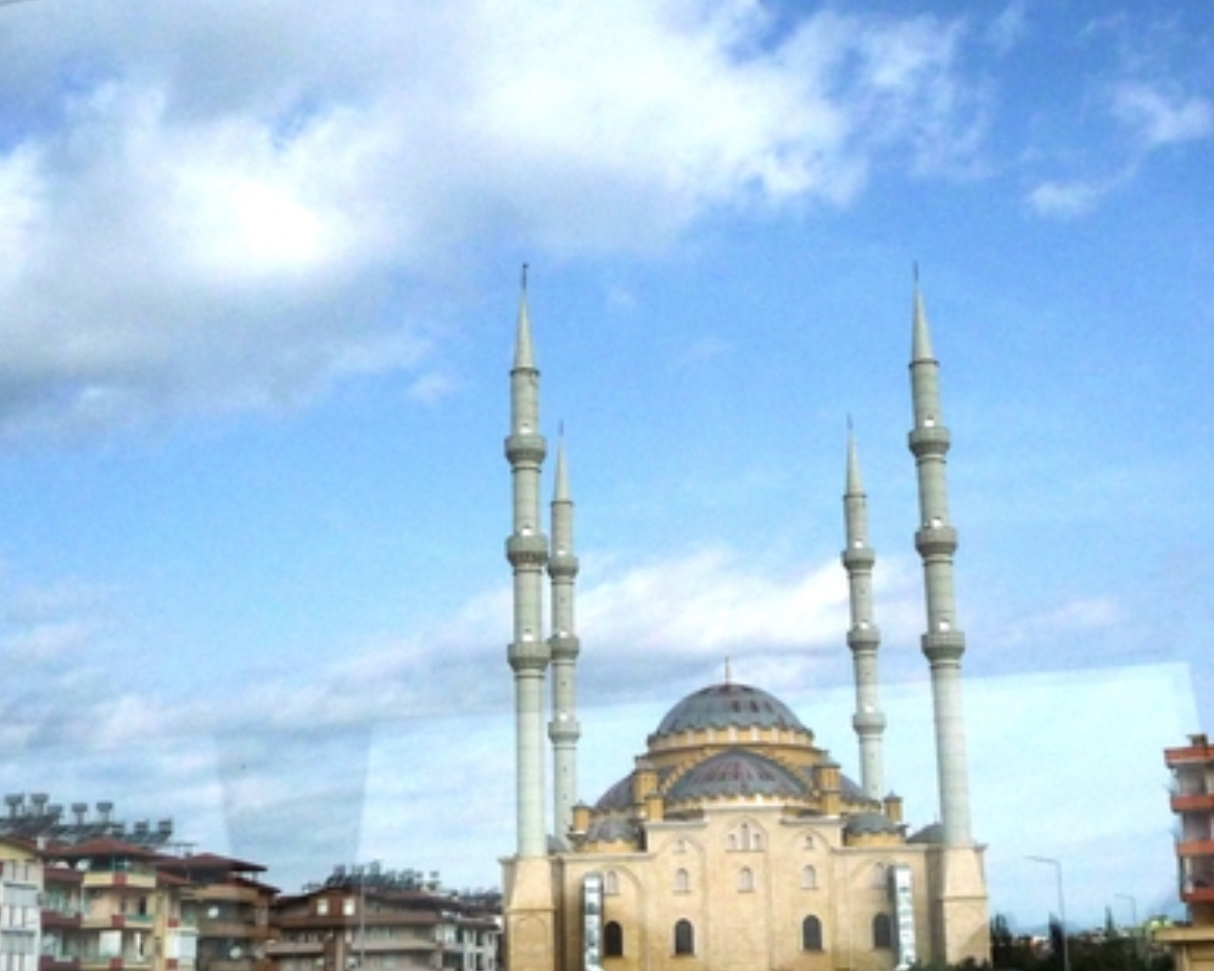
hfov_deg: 41.1
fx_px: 1617
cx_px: 675
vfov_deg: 33.2
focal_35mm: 45
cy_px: 619
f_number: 8
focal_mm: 5
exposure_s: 1/500
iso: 125
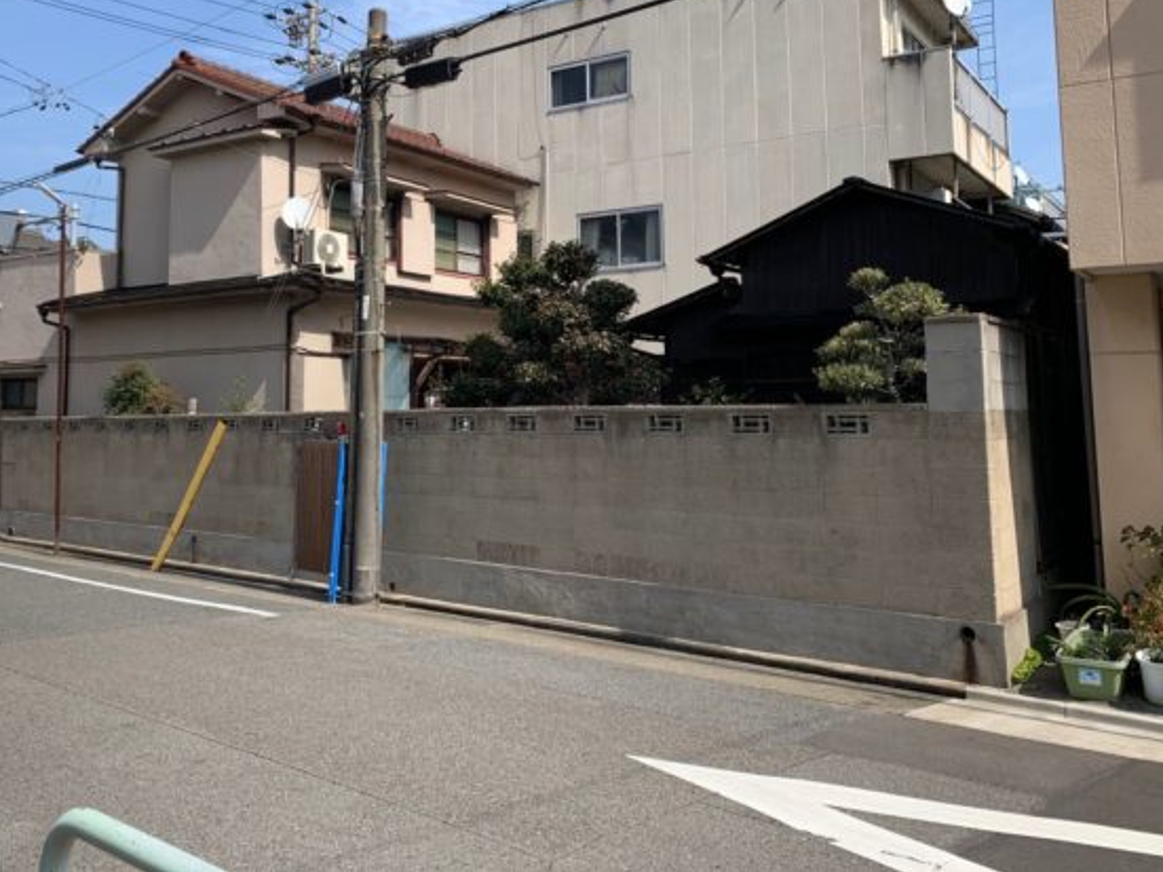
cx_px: 456
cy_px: 304
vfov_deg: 41.3
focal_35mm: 34
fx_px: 1142
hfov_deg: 53.5
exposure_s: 1/1992
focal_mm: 4.25
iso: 25
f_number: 1.8
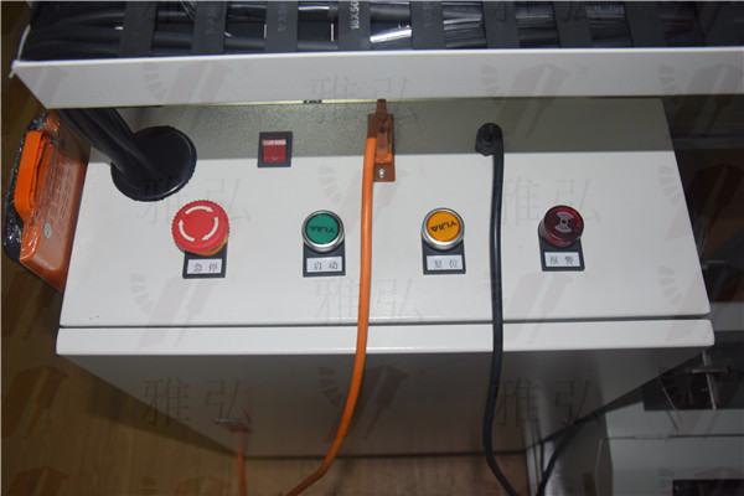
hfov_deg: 57.2
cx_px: 372
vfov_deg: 40.0
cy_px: 248
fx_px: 682
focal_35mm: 33
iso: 360
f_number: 5
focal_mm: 22
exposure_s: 1/100
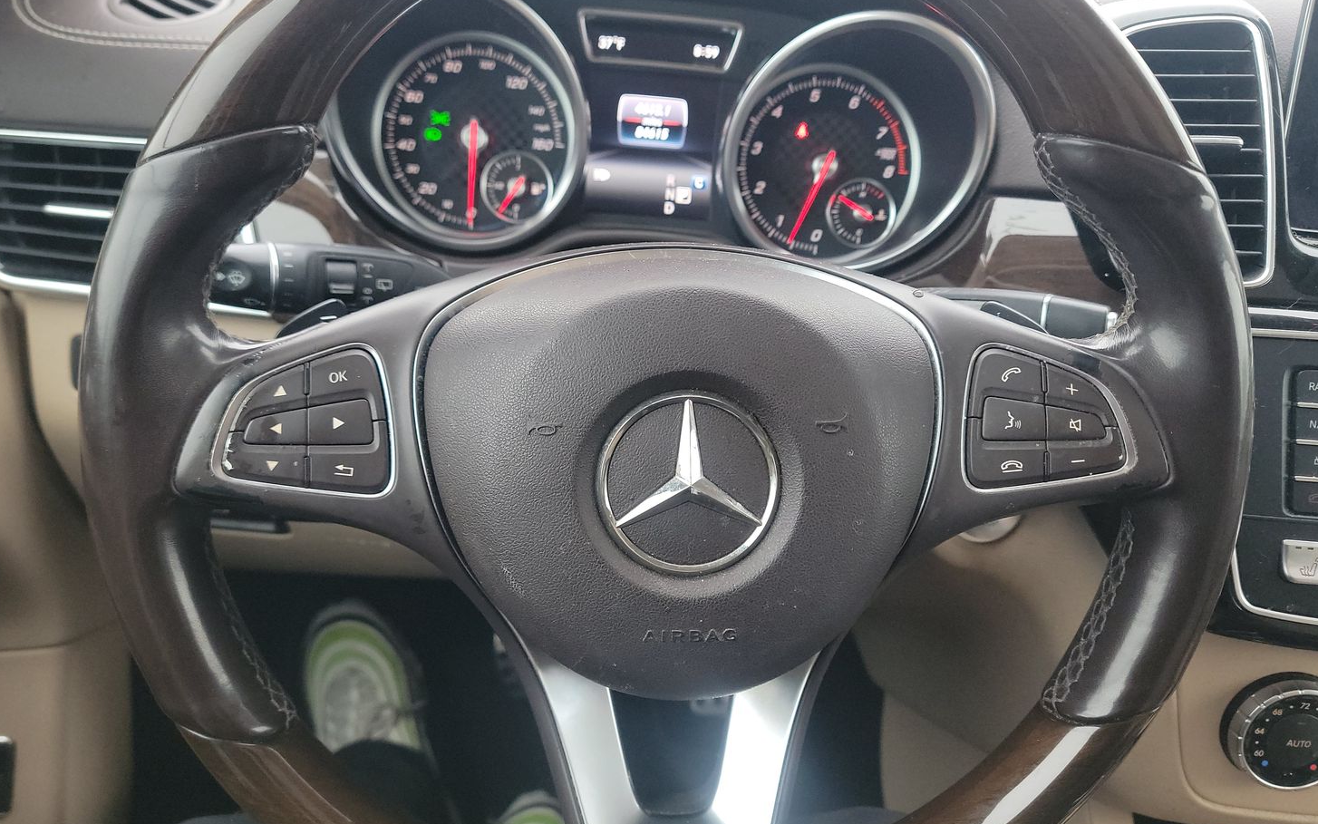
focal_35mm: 28
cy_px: 417
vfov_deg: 44.5
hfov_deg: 66.5
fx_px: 1006
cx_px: 644
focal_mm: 6.7
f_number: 1.8
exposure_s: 1/59
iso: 645
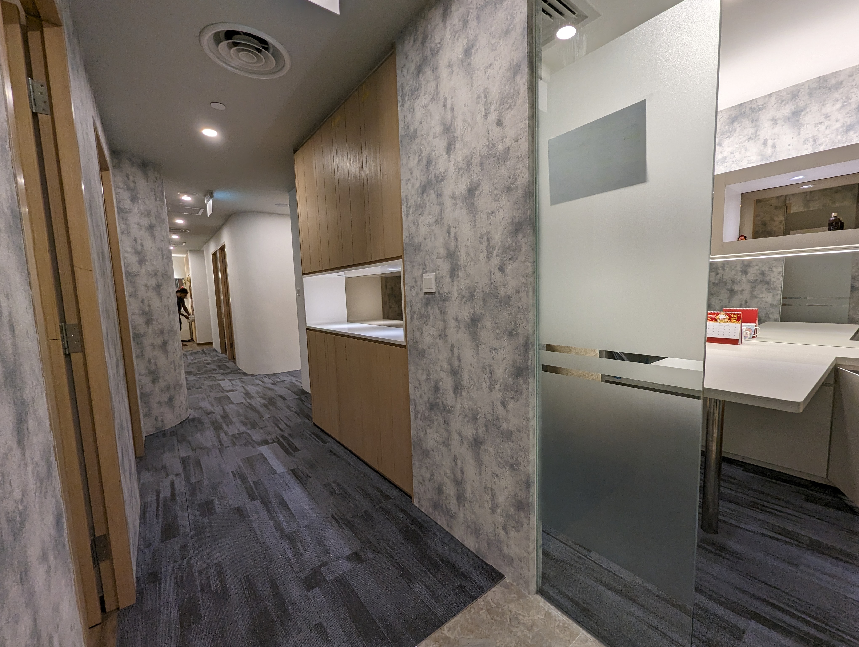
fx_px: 323
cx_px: 430
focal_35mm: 13
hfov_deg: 106.1
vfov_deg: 90.1
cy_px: 324
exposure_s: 1/76.8
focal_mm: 1.95
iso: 91
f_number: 2.2
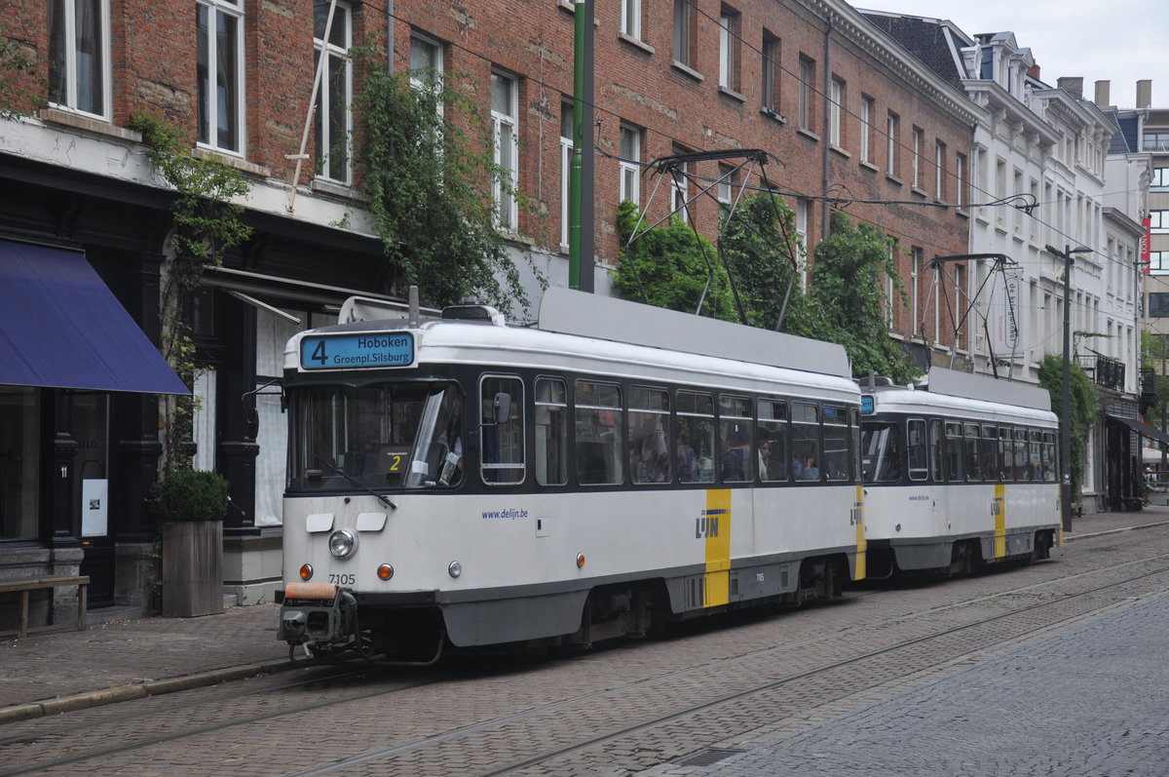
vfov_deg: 21.5
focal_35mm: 63
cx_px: 584
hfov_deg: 31.9
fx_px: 2043
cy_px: 388
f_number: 4.8
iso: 500
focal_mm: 42
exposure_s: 1/1000
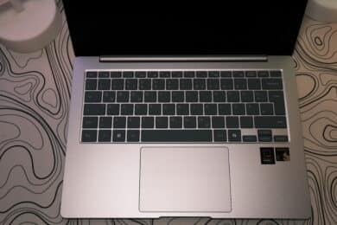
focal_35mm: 42
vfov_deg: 31.9
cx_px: 168
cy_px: 112
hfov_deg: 46.4
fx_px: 393
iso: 1250
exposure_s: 1/100
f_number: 8
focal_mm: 27.9
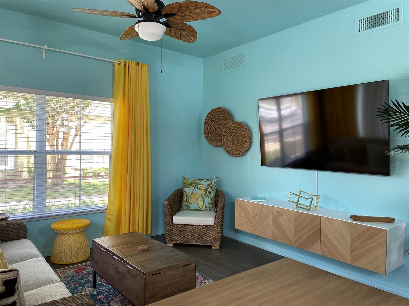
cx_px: 204
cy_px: 153
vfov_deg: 53.1
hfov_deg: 67.3
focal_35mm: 26
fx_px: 307
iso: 125
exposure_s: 1/120
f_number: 1.6
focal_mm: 4.2
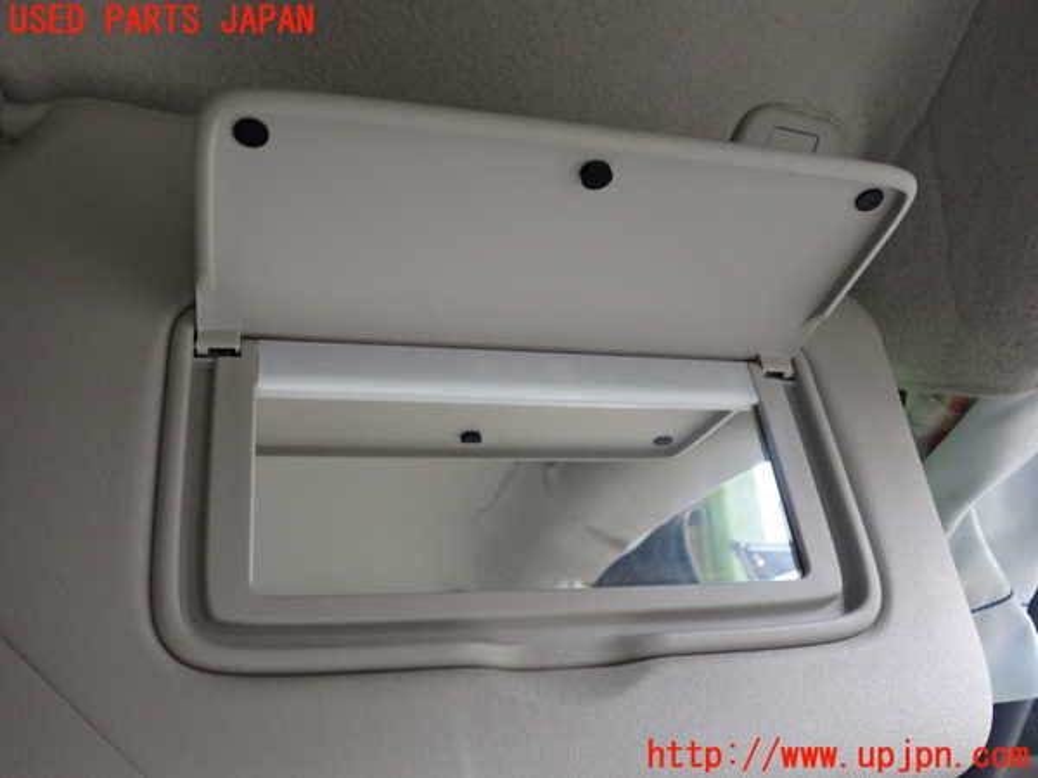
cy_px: 389
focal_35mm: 30
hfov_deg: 60.0
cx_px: 519
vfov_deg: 46.8
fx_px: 900
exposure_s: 1/30
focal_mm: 5.4
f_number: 2.3
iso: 500
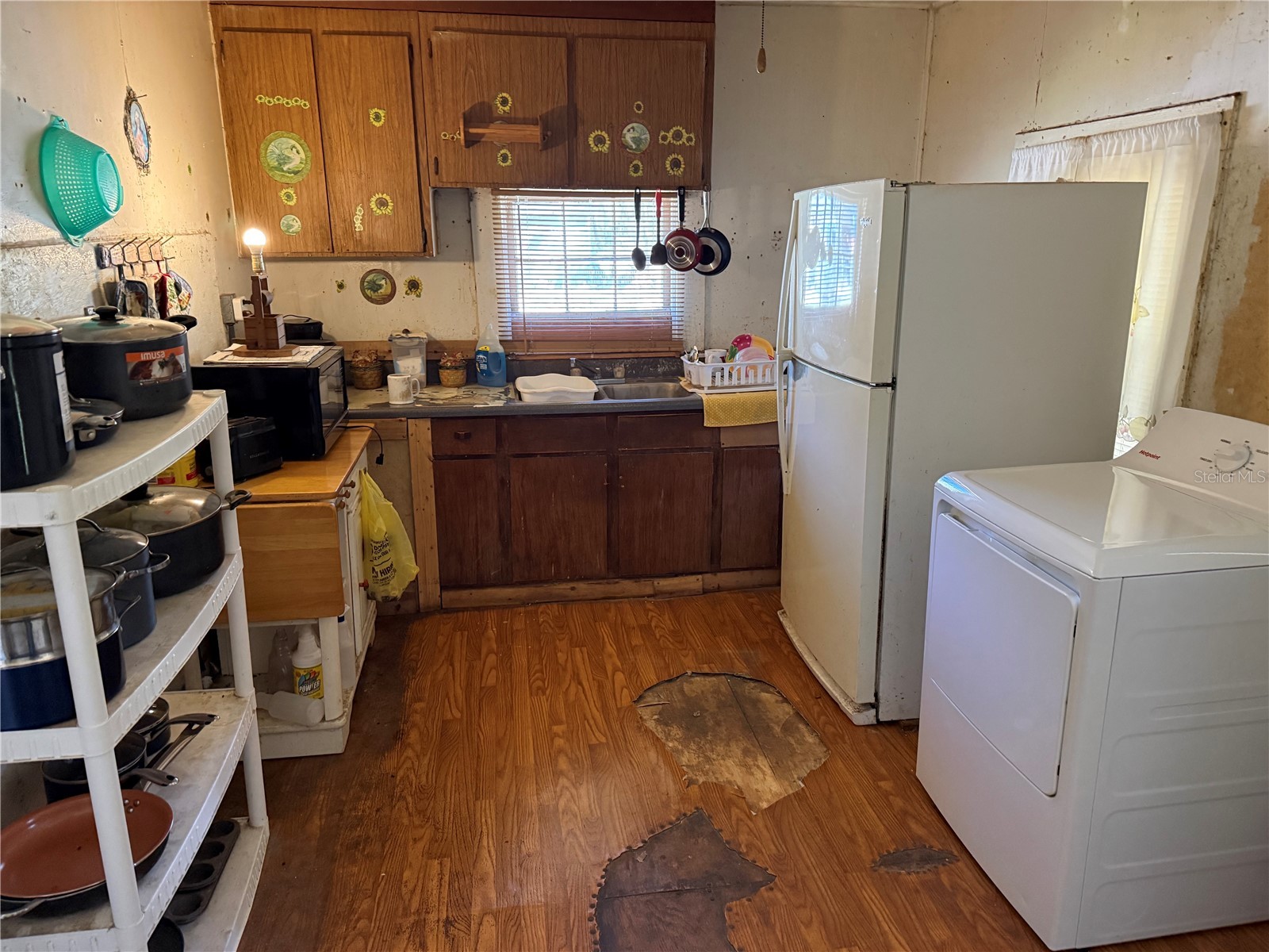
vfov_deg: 56.8
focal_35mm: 24
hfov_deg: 71.6
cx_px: 634
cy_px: 476
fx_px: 880
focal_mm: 6.76
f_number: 1.78
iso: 800
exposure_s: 1/60
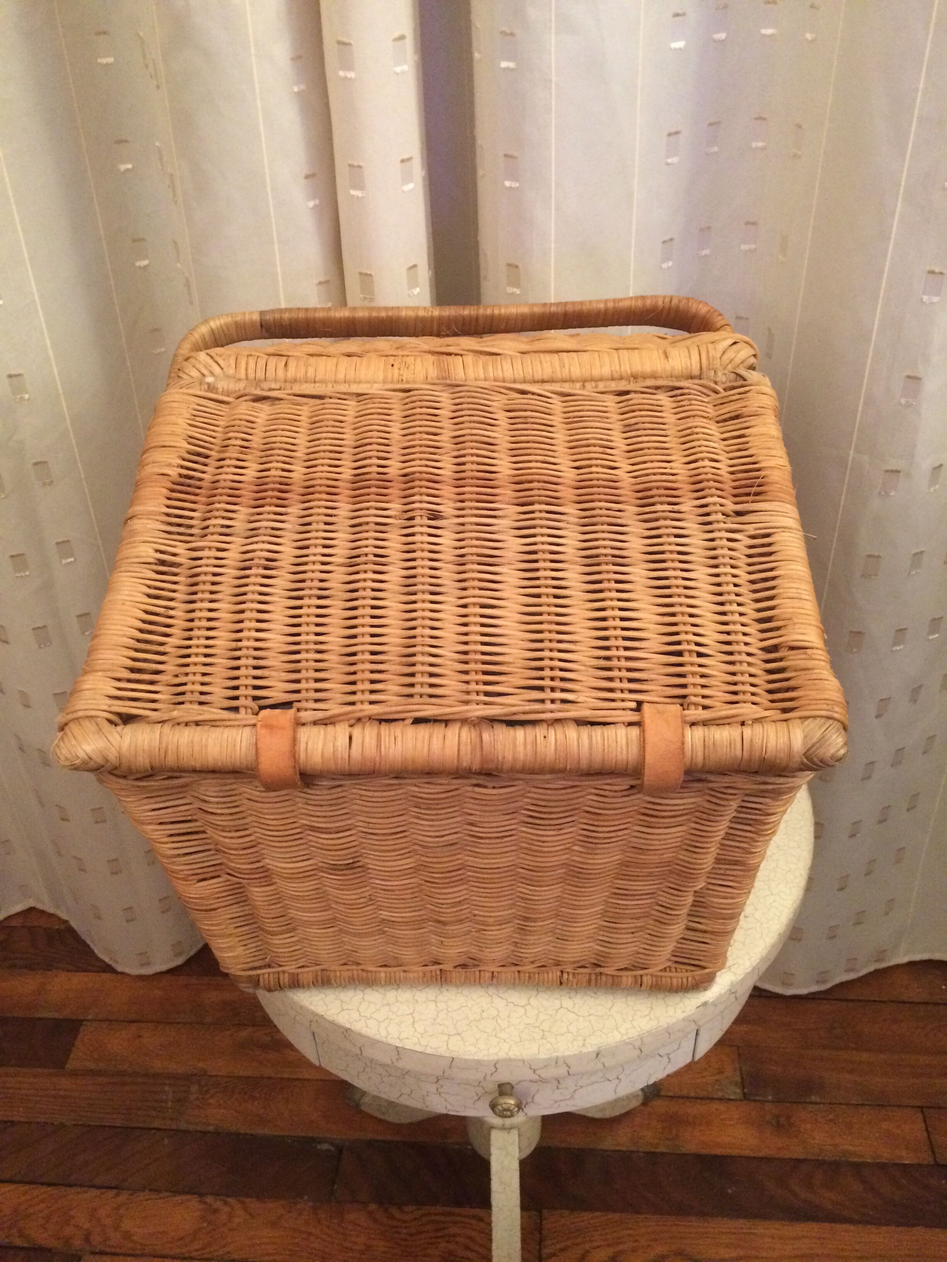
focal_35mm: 29
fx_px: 1058
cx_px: 474
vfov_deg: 61.7
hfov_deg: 48.2
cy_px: 631
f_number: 2.2
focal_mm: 4.15
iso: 320
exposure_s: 1/17
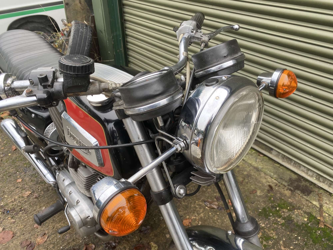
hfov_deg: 67.3
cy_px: 125
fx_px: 250
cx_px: 166
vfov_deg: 53.1
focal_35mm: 26
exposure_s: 1/121
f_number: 1.8
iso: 50
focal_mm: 4.25
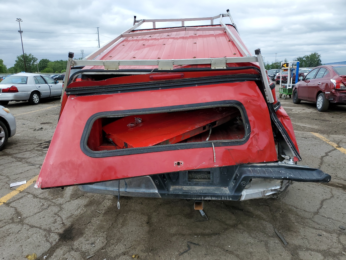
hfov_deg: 67.3
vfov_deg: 53.1
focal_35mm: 26
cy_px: 130
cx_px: 173
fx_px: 260
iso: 50
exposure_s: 1/2500
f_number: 1.5
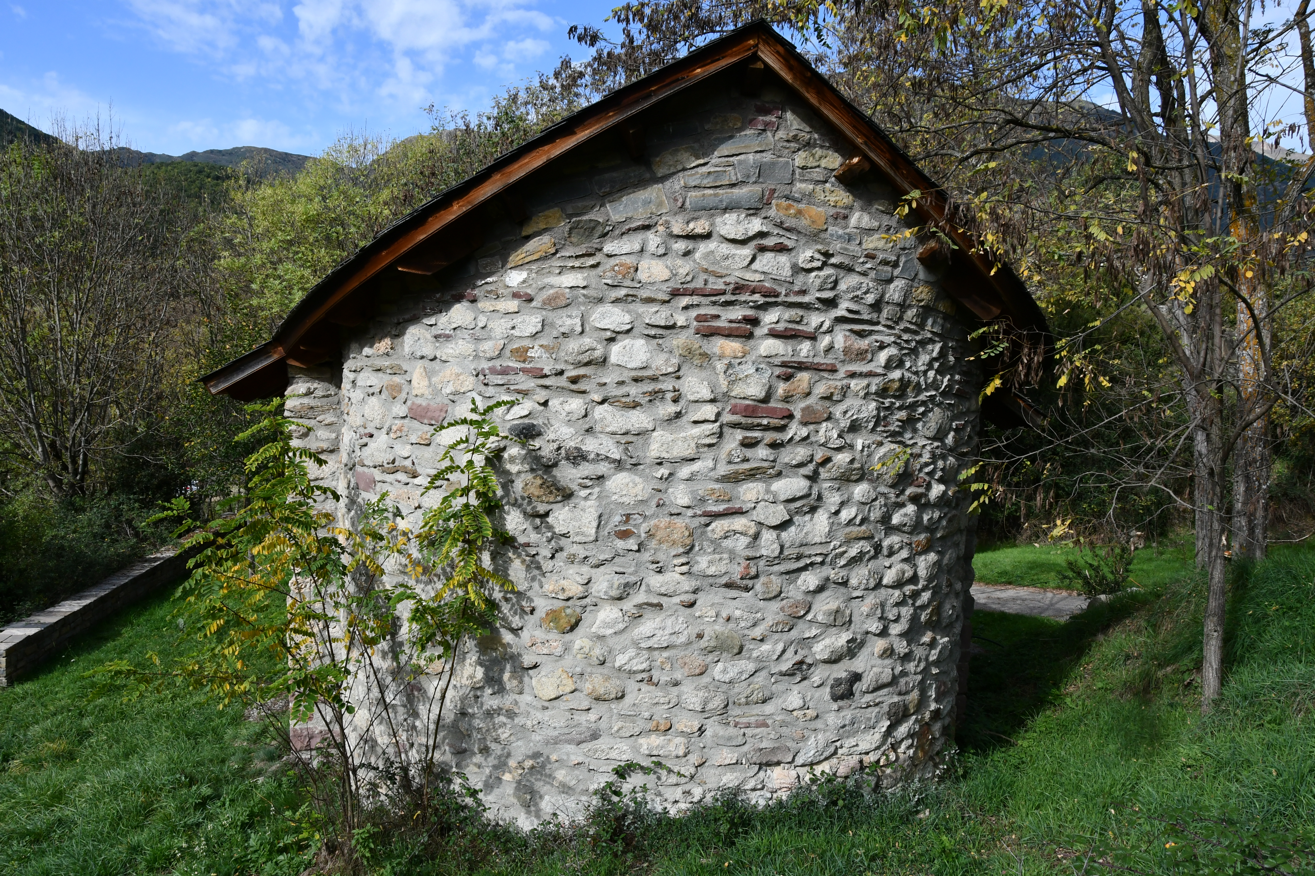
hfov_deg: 67.4
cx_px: 658
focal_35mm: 27
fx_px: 986
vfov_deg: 47.9
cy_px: 438
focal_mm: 18
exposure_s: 1/640
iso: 500
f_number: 13
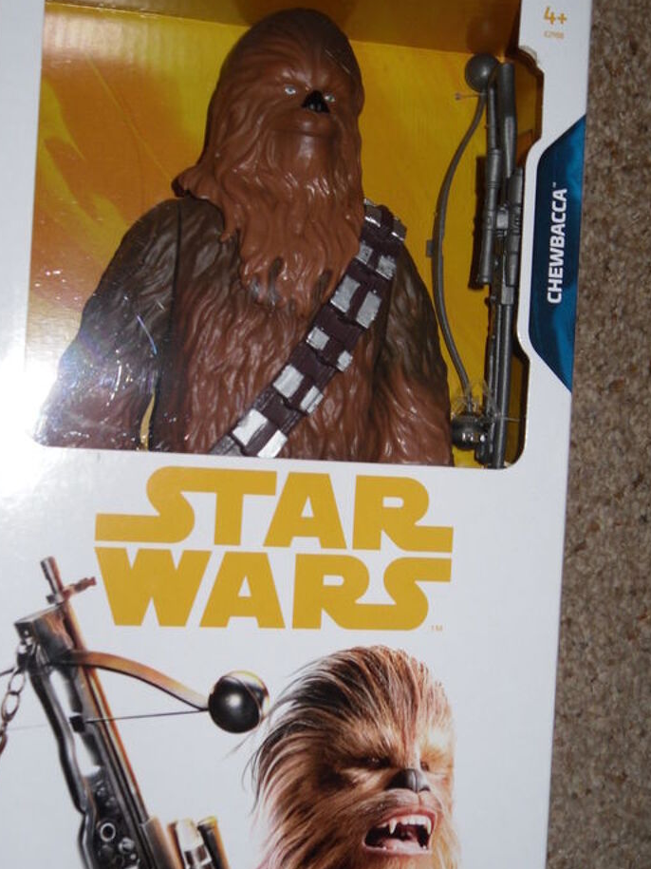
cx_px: 264
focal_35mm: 51
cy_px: 458
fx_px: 1279
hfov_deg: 28.5
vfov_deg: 37.5
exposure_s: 1/45
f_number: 3.5
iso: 80
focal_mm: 6.3
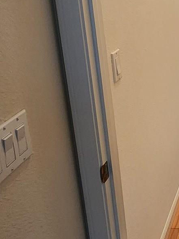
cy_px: 76
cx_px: 247
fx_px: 352
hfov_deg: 24.1
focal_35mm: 51
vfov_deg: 37.0
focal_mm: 2.2
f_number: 2.2
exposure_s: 1/60
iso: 400
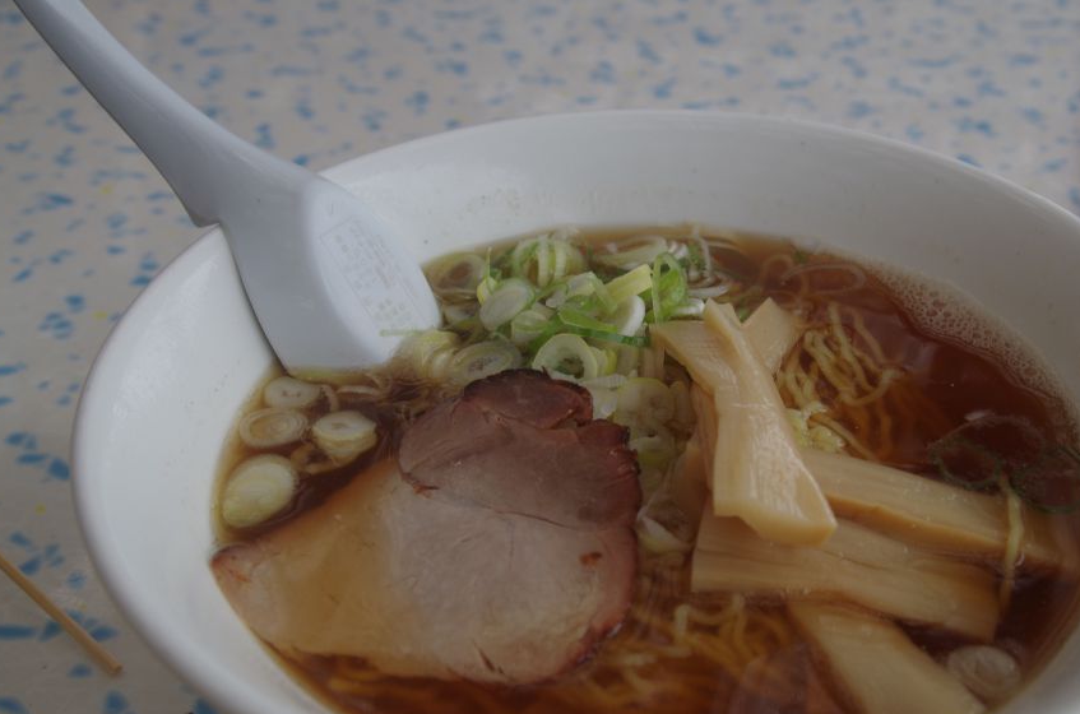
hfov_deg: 42.7
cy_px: 411
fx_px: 1376
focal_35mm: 46
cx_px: 622
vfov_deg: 29.0
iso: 100
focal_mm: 25.63
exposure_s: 1/125
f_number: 5.6
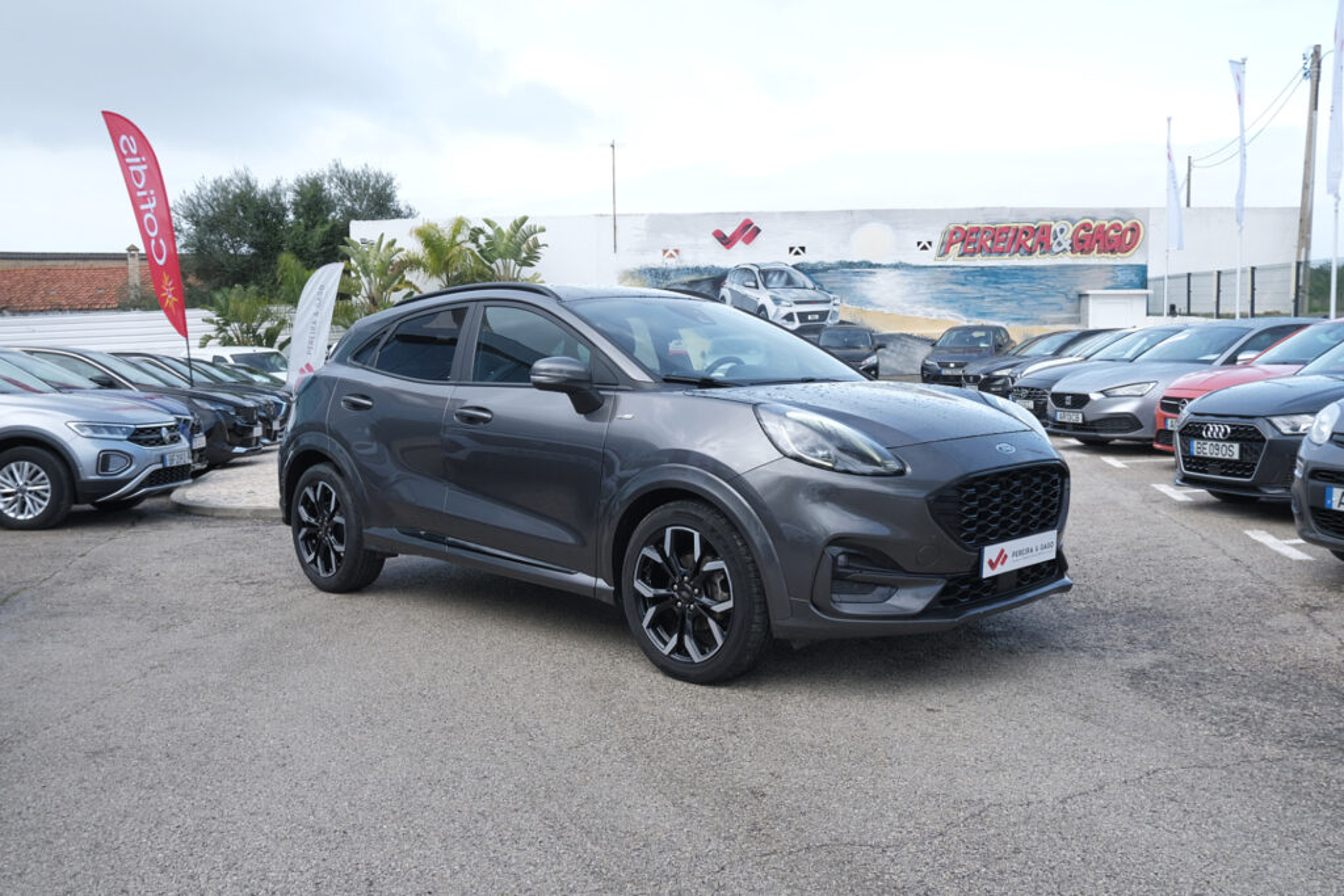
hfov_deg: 58.7
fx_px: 1195
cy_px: 448
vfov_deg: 41.1
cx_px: 672
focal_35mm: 32
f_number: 9
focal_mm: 21.5
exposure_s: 1/50
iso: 160
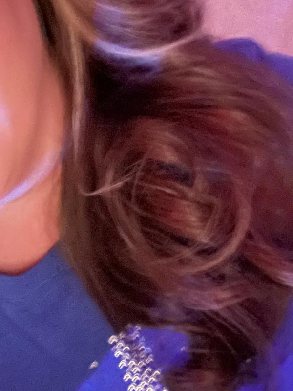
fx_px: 542
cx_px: 64
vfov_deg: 39.5
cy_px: 164
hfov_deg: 29.7
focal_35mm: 48
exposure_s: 1/4
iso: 3200
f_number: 1.9
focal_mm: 2.69
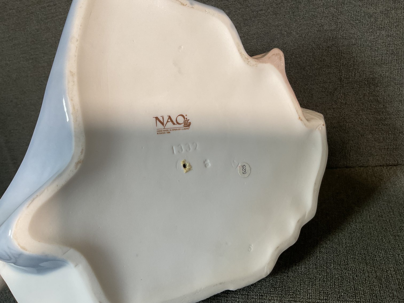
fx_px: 338
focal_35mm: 29
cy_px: 152
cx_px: 202
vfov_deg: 48.2
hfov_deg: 61.7
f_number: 1.8
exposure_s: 1/60
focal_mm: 3
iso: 50
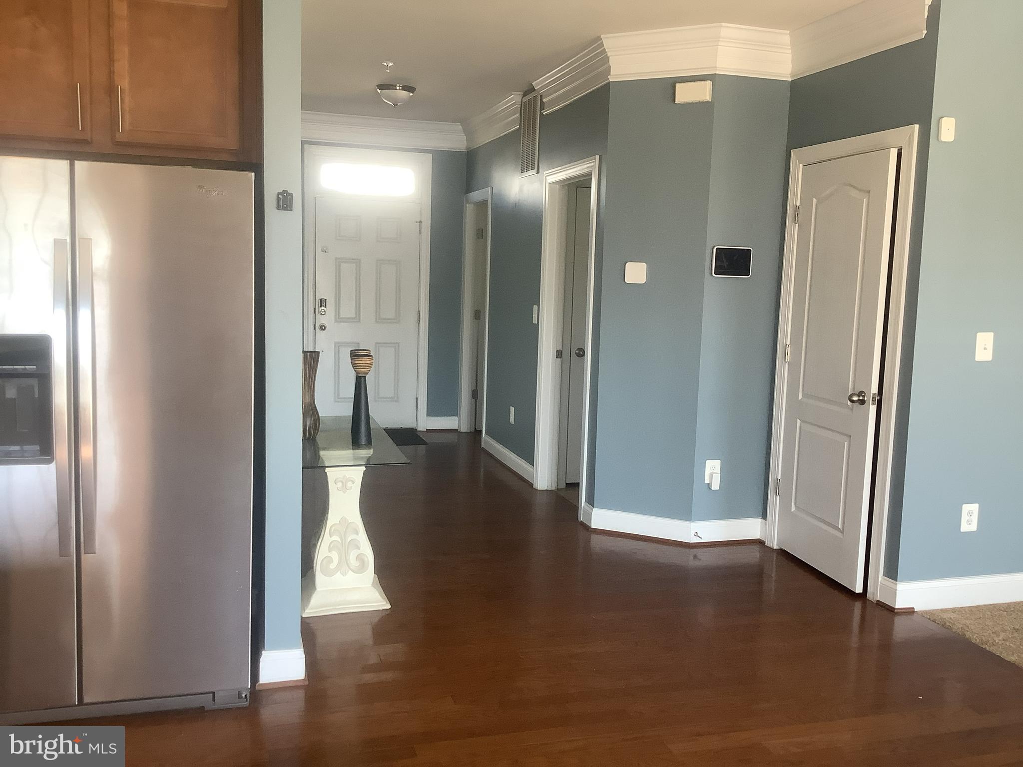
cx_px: 512
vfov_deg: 45.4
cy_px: 384
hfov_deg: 58.4
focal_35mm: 31
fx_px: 916
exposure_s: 1/60
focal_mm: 3.3
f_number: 2.4
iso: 80
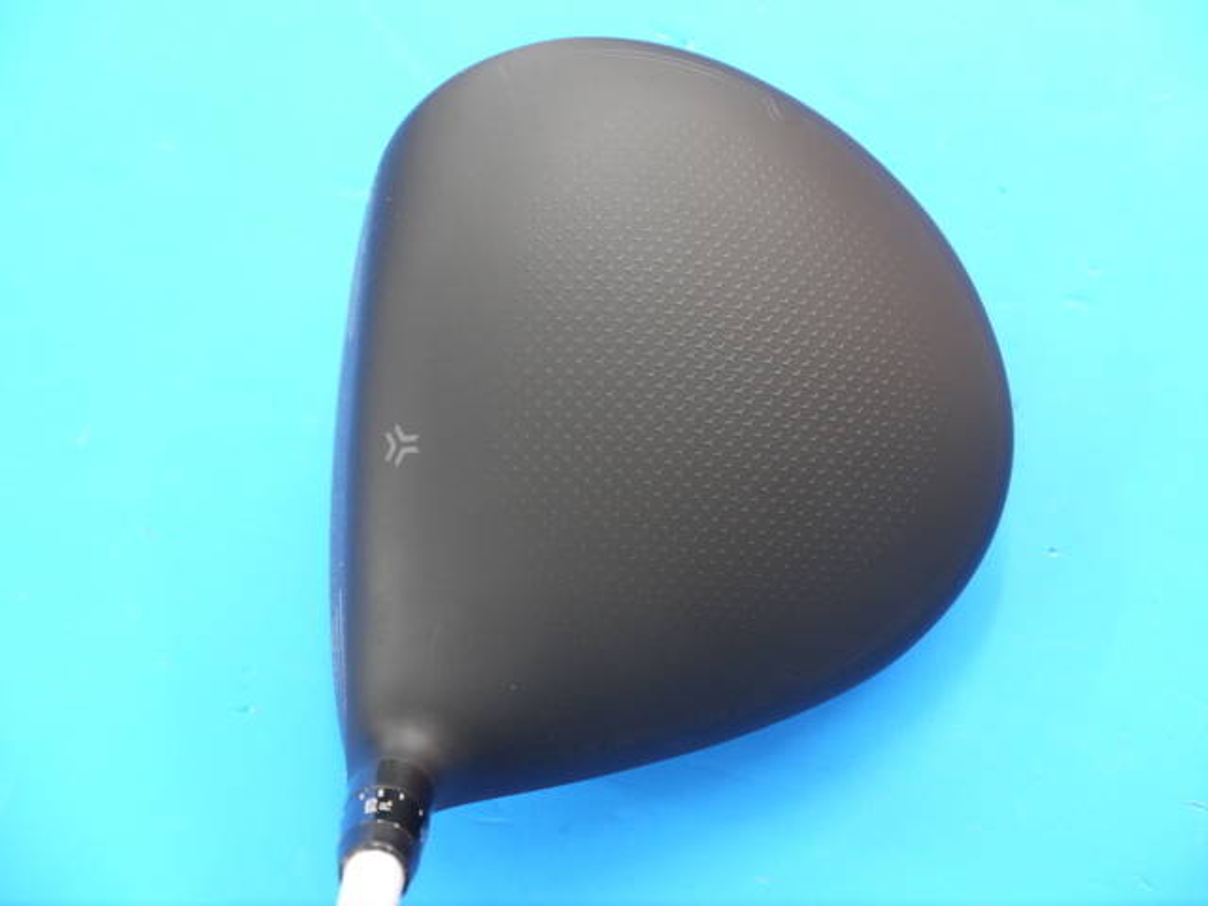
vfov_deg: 17.6
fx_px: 2931
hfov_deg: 23.3
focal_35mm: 84
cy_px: 453
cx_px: 604
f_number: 5.6
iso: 800
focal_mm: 42
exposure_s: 1/40
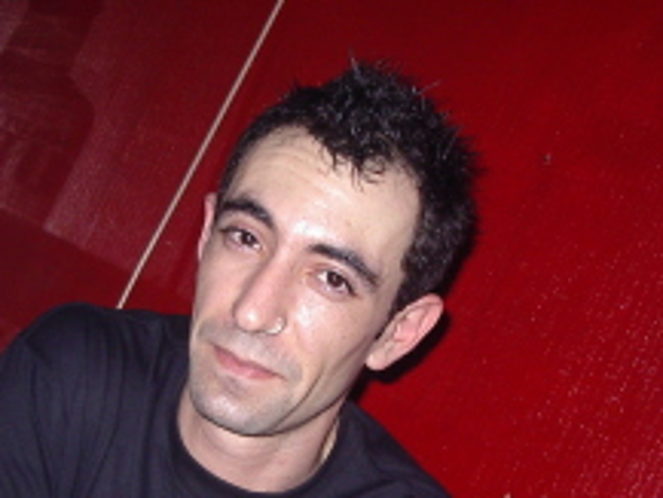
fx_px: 1341
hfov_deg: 27.7
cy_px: 367
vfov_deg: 20.9
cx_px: 263
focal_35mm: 70
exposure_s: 1/60
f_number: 2.6
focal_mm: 5.8
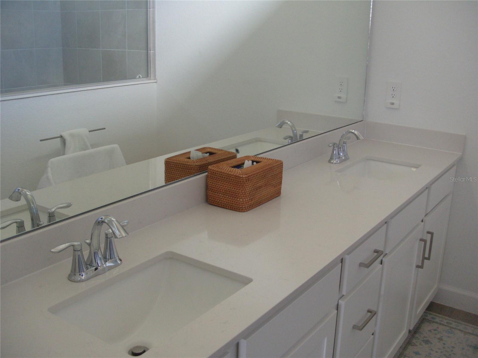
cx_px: 239
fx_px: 483
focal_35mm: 35
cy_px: 179
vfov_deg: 40.7
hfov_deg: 52.6
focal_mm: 7.8
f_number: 2.8
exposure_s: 1/45
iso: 200
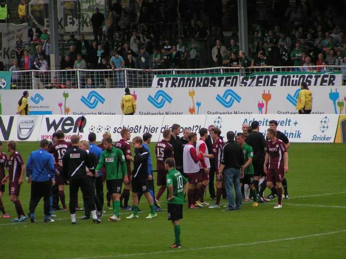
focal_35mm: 326
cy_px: 130
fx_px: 3258
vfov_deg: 4.6
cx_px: 173
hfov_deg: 6.1
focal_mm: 49.8
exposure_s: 1/400
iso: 125
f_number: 3.5
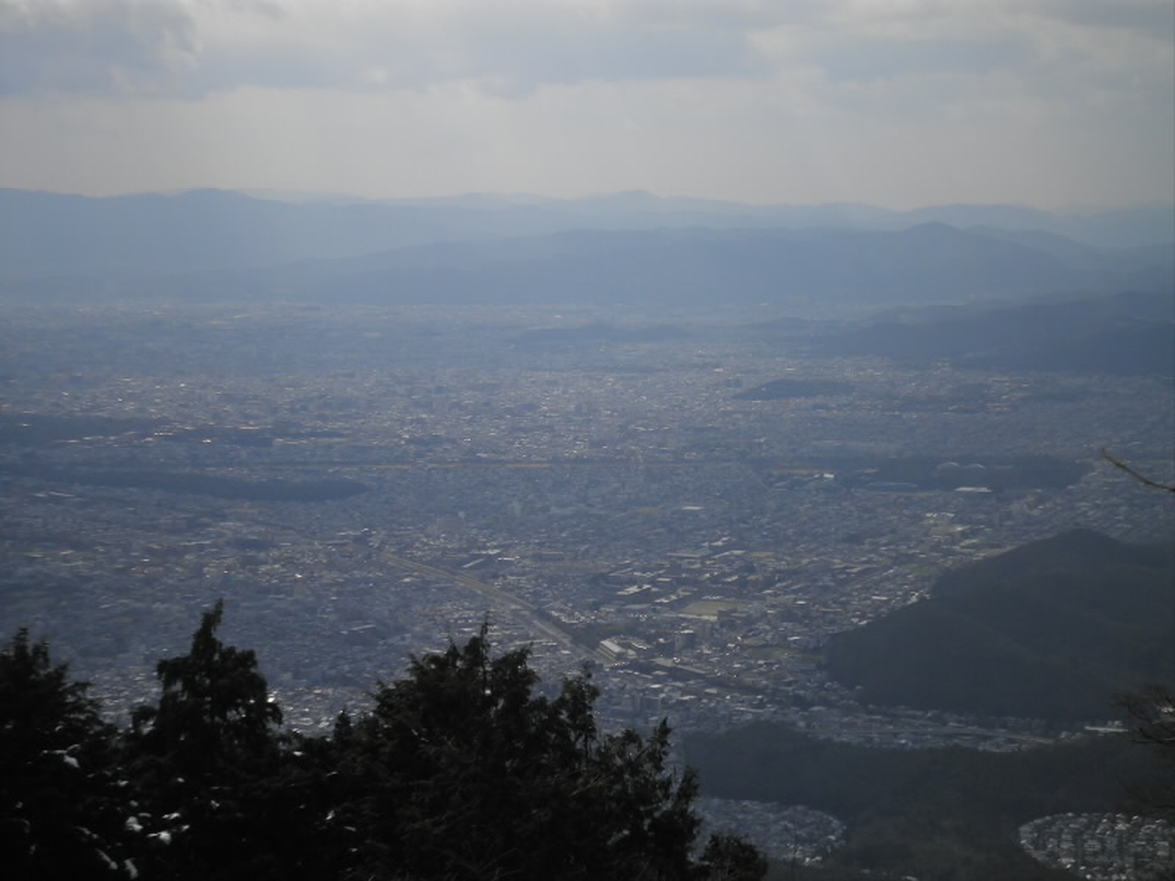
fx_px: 2614
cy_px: 440
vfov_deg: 19.1
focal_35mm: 77
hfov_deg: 25.3
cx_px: 588
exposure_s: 1/125
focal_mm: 13.9
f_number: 14.8
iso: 64
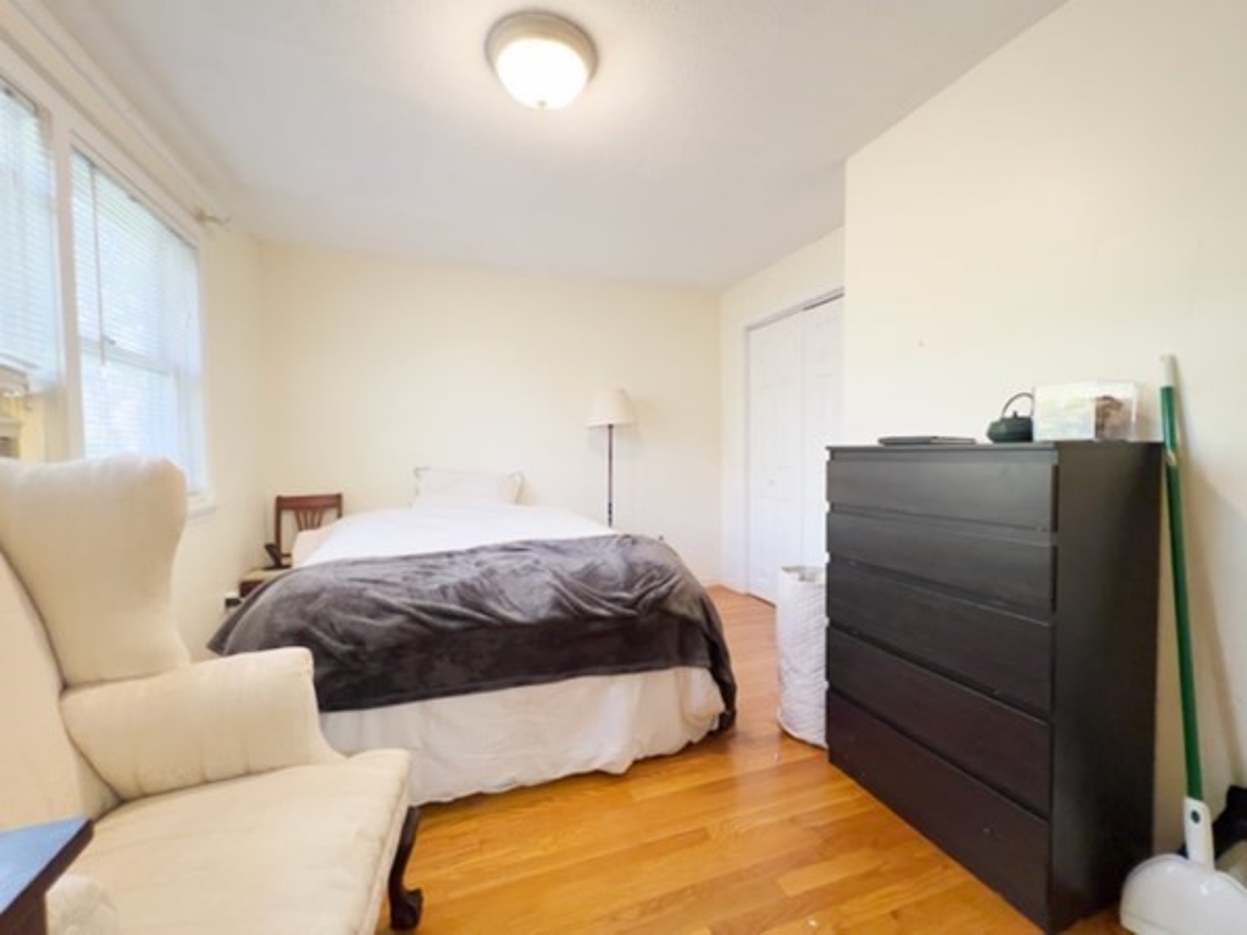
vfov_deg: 89.9
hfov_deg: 106.2
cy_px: 468
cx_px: 624
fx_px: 468
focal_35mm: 13
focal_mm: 1.57
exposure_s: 1/60
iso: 200
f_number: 1.8
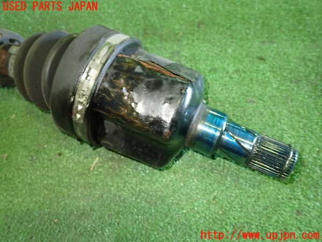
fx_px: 279
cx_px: 161
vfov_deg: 46.8
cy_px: 121
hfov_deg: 60.0
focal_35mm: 30
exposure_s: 1/30
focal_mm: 5.4
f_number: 2.3
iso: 800
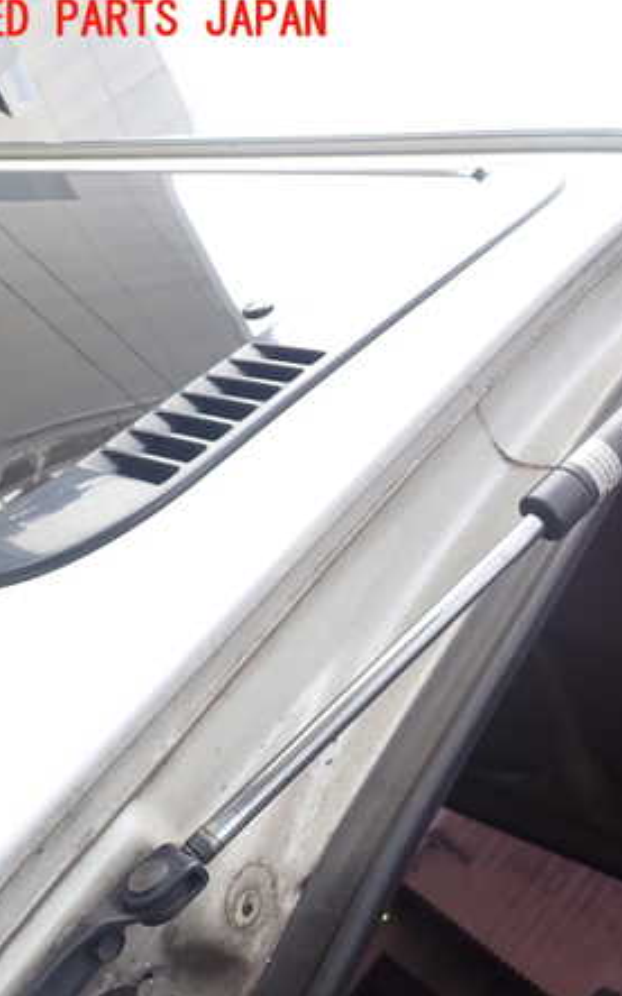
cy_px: 498
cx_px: 593
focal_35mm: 43
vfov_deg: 46.2
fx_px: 1168
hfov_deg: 28.3
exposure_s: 1/400
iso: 100
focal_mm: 5.4
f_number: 3.2
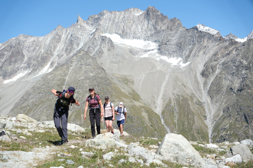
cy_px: 84
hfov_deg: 39.6
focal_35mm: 50
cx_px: 126
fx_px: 351
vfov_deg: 27.0
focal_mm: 33
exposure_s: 1/2500
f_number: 2.8
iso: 160
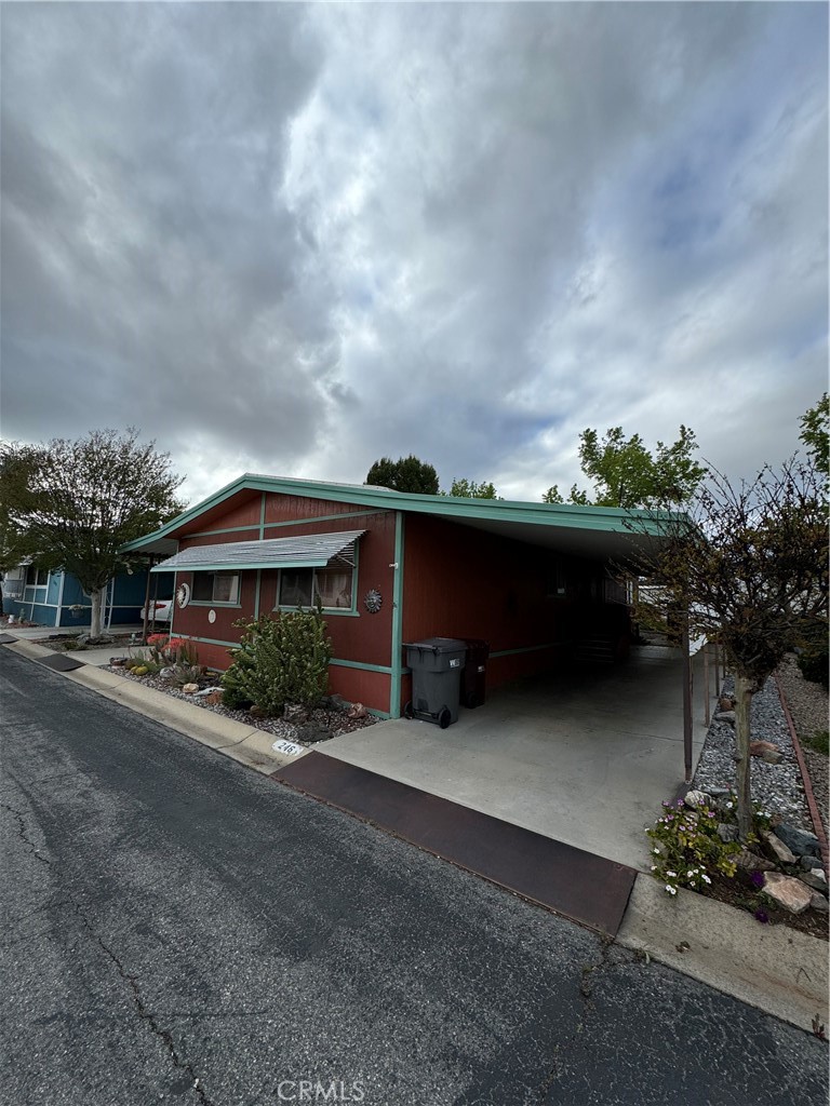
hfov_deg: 85.7
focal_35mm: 14
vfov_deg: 102.1
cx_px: 415
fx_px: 448
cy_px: 553
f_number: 2.2
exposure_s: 1/1126
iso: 40
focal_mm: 2.22
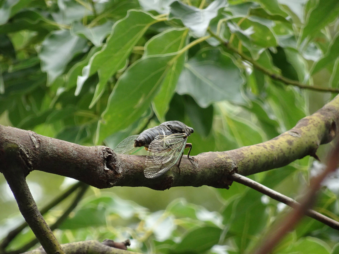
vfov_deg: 2.8
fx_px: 5171
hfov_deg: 3.8
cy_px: 127
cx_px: 170
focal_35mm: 528
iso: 320
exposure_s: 1/250
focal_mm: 90.2
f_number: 6.3
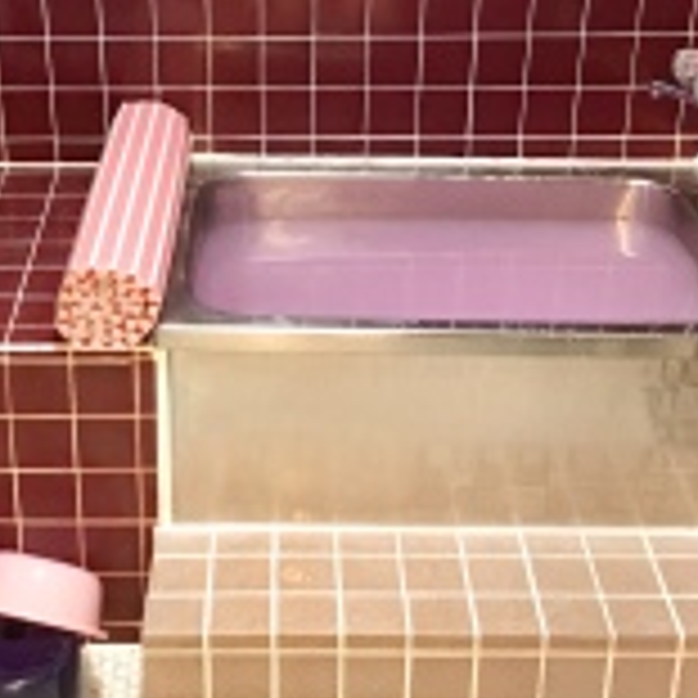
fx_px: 1460
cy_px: 306
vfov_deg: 26.9
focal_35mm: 64
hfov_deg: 26.8
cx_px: 270
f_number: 1.8
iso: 80
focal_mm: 3.99
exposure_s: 1/8
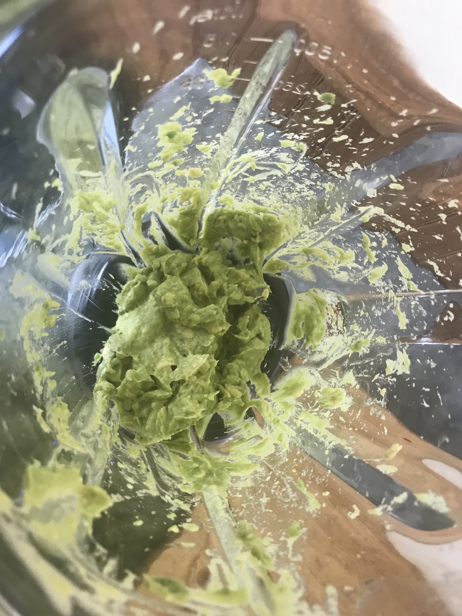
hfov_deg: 49.7
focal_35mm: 28
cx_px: 231
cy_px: 308
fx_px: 498
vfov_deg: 63.4
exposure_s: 1/17
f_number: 1.8
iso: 40
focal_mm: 3.99
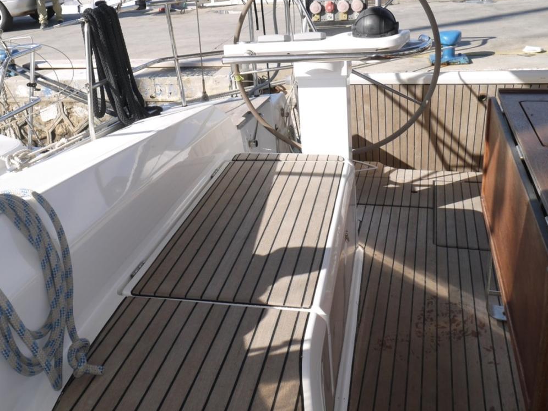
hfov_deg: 51.0
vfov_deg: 39.4
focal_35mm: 36
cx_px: 219
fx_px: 570
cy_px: 151
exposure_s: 1/160
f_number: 11
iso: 160
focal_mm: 14
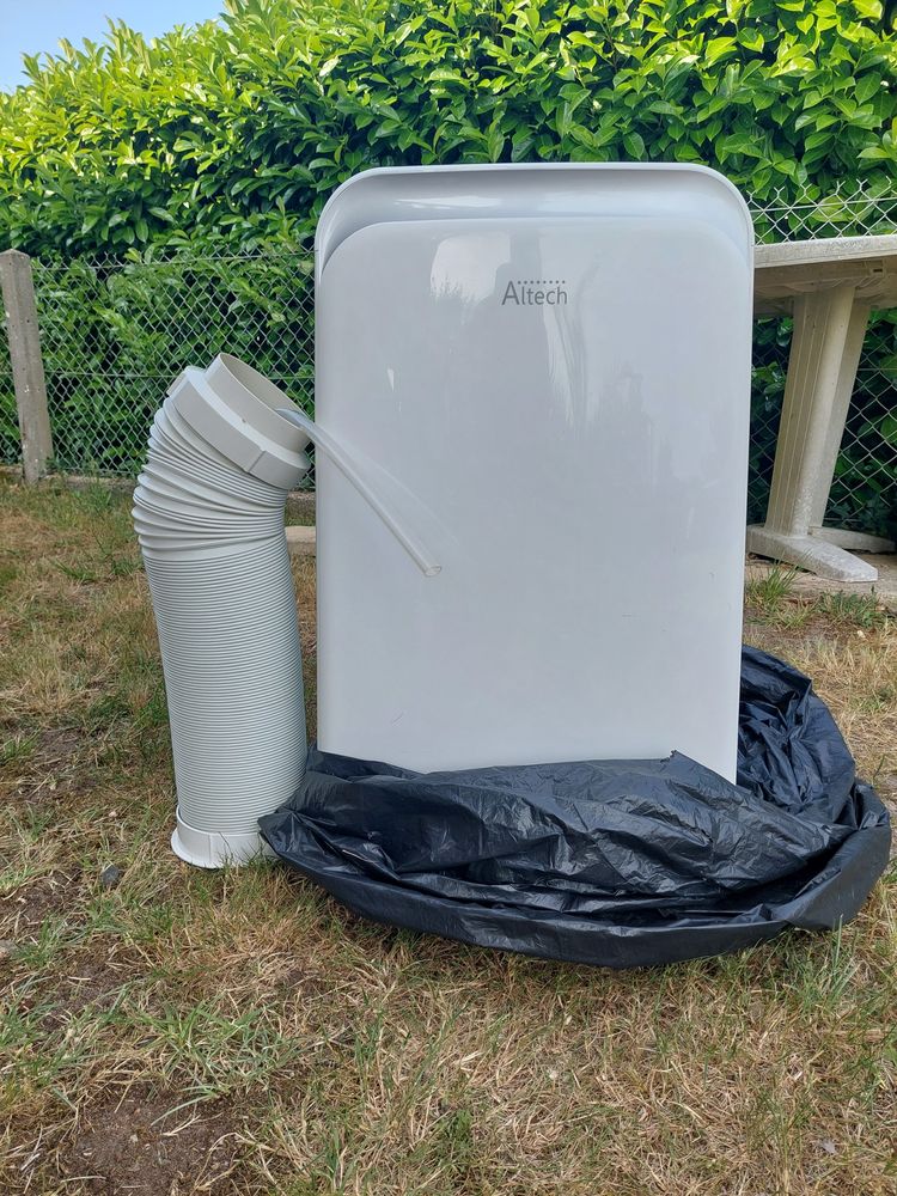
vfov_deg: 69.4
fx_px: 864
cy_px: 598
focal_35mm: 25
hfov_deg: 54.9
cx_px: 448
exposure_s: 1/457
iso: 40
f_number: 1.8
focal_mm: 5.23
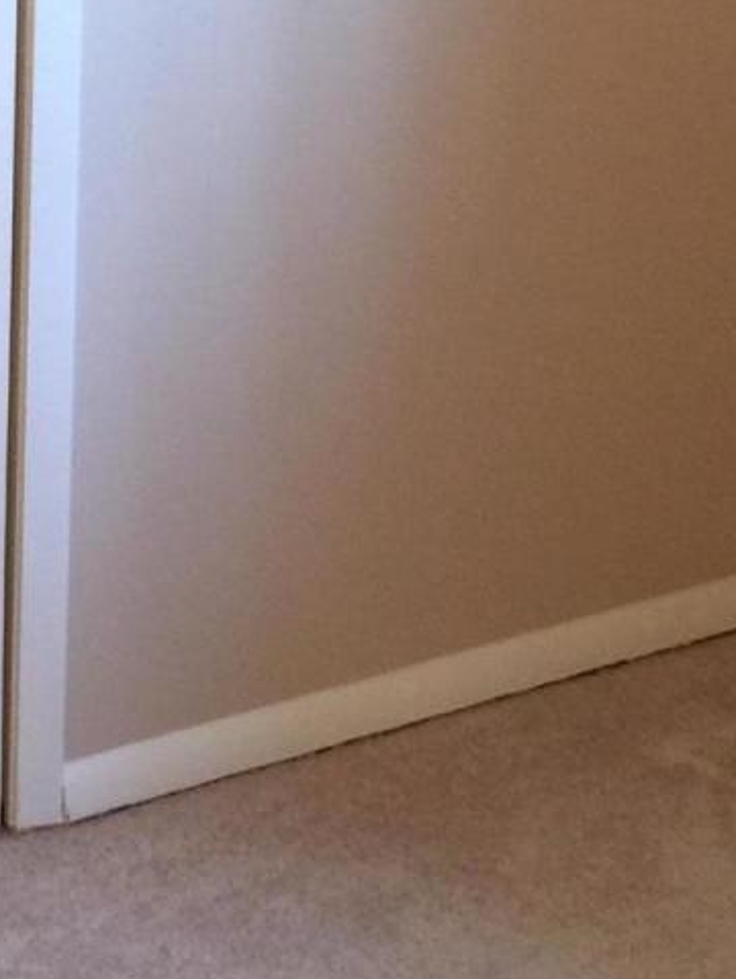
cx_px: -49
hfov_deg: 12.1
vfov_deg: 15.8
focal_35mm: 121
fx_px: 3426
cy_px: -88
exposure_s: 1/15
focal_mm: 4.15
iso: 50
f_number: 2.2
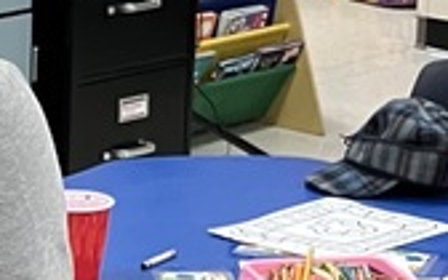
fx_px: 2210
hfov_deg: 11.0
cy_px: 261
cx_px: -285
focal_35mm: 181
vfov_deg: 7.2
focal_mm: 3.99
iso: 160
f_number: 1.8
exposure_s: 1/60
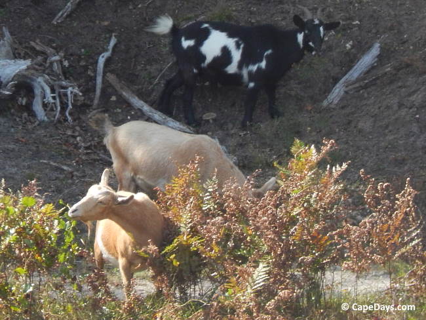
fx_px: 4777
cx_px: 213
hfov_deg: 5.1
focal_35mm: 388
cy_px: 160
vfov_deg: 3.8
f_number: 5.7
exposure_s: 1/250
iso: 180
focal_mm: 69
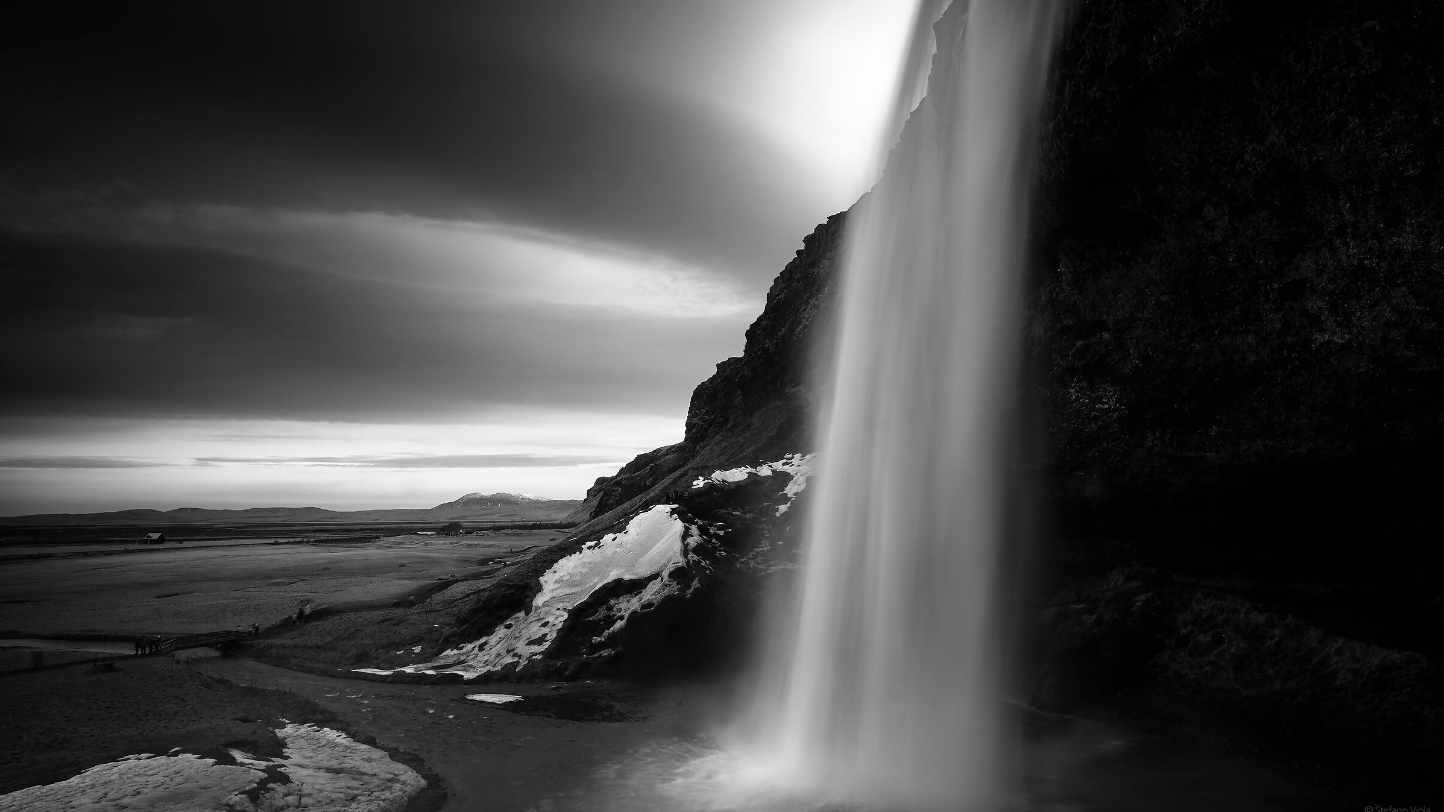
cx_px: 722
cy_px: 344
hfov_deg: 83.8
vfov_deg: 53.4
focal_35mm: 21
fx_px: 804
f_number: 16
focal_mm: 20
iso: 31
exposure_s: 1/2
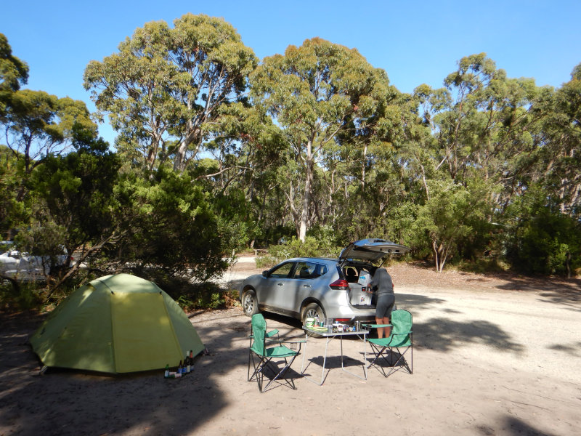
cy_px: 218
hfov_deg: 71.6
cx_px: 290
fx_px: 403
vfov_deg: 56.8
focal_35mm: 24
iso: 125
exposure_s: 1/1000
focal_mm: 4.3
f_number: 2.8
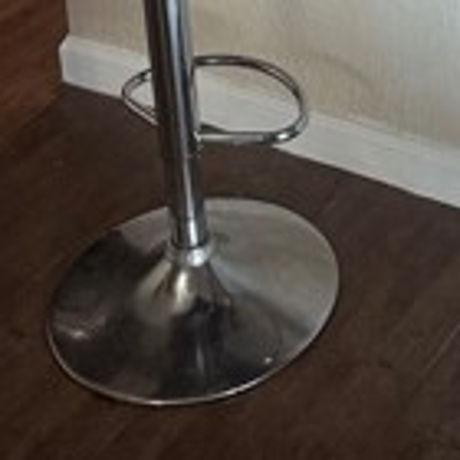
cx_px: 440
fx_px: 1458
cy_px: -421
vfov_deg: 15.0
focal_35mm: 97
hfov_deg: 17.6
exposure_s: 1/60
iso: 160
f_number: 1.78
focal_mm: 6.76
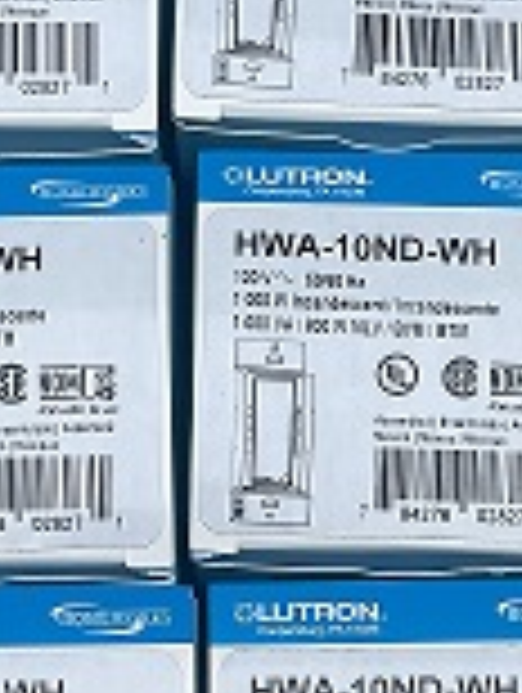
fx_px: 1704
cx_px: 266
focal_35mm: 85
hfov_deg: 17.4
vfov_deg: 22.2
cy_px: 670
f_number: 1.6
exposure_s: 1/1098
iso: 32
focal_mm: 5.1
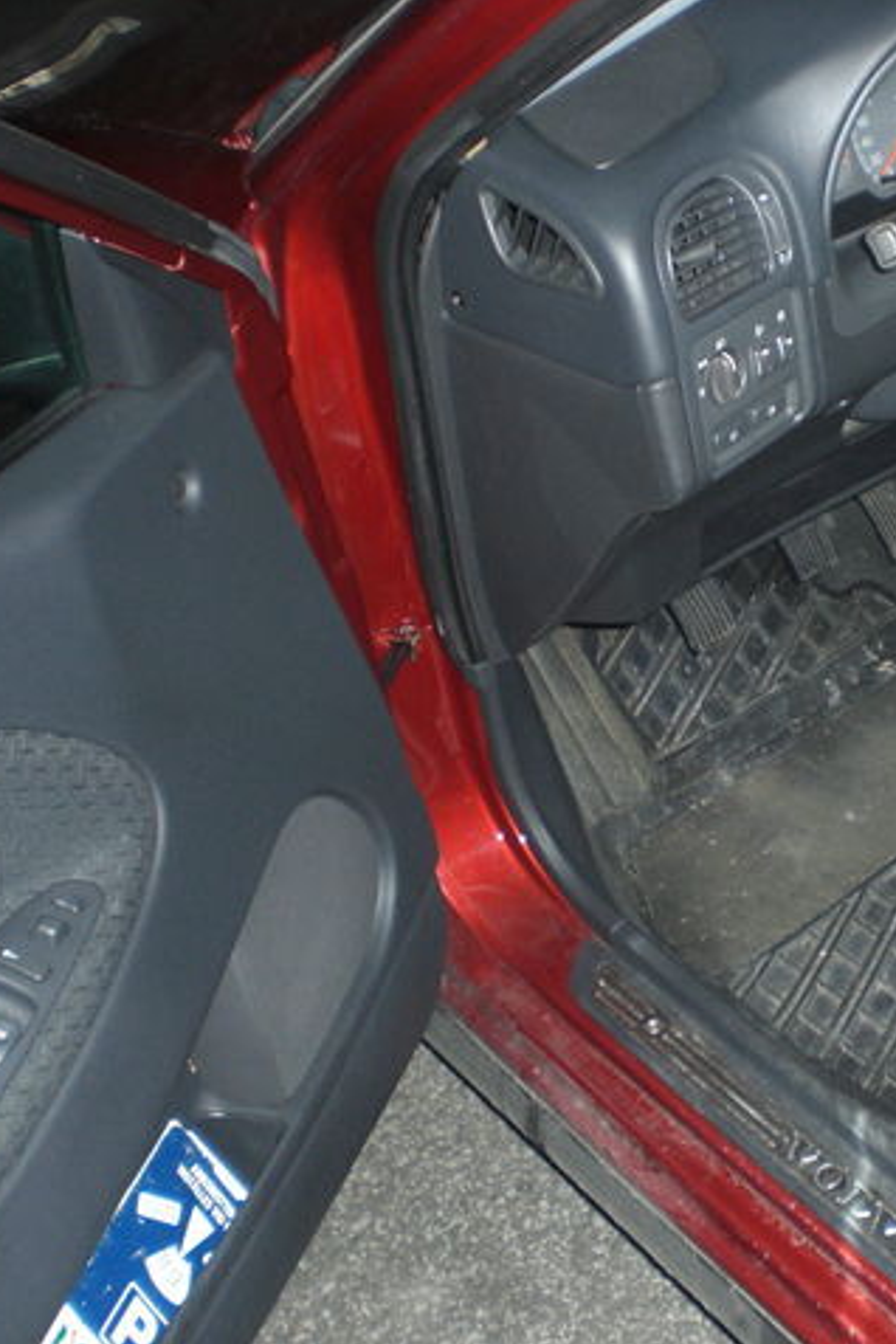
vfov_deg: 37.5
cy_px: 671
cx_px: 817
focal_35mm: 53
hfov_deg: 24.7
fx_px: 1979
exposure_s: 1/60
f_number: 3.1
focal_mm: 6.3
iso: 200
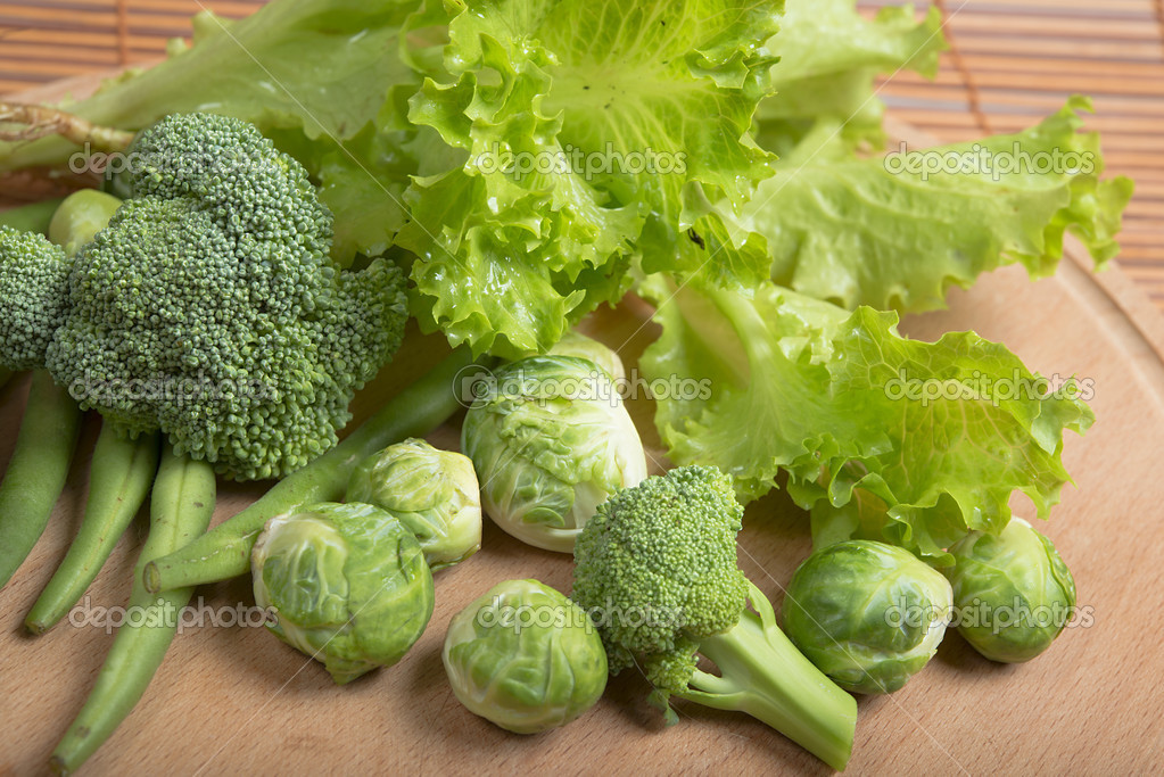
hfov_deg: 33.4
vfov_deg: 22.6
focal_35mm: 60
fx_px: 1941
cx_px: 582
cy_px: 388
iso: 100
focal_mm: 60
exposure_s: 1/200
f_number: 16
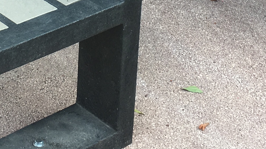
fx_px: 882
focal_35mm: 125
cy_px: -114
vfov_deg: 9.3
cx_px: 51
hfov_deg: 17.0
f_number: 2.2
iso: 25
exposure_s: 1/110
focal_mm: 4.15
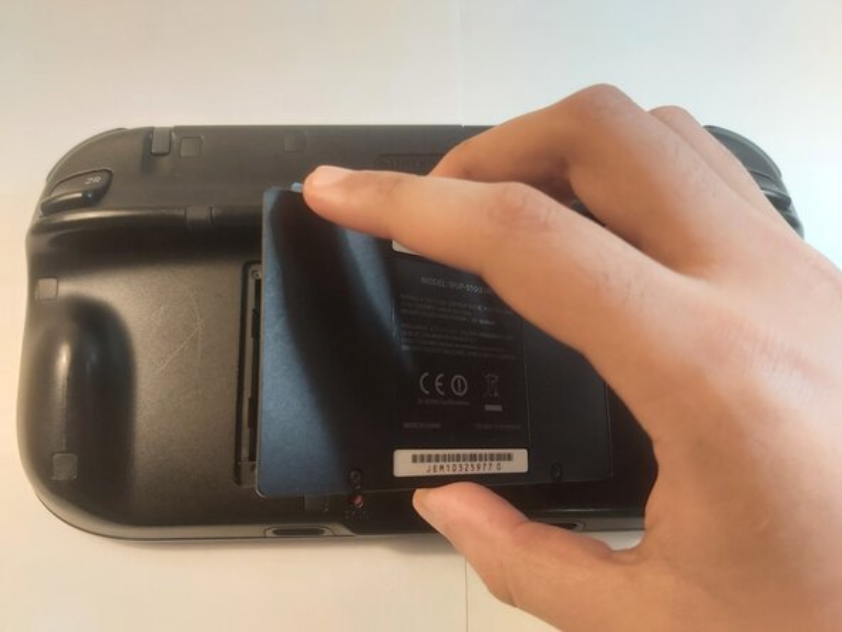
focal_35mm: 26
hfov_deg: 67.3
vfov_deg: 53.1
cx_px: 421
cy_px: 316
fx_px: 632
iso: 125
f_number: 1.7
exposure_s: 1/60
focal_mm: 3.92
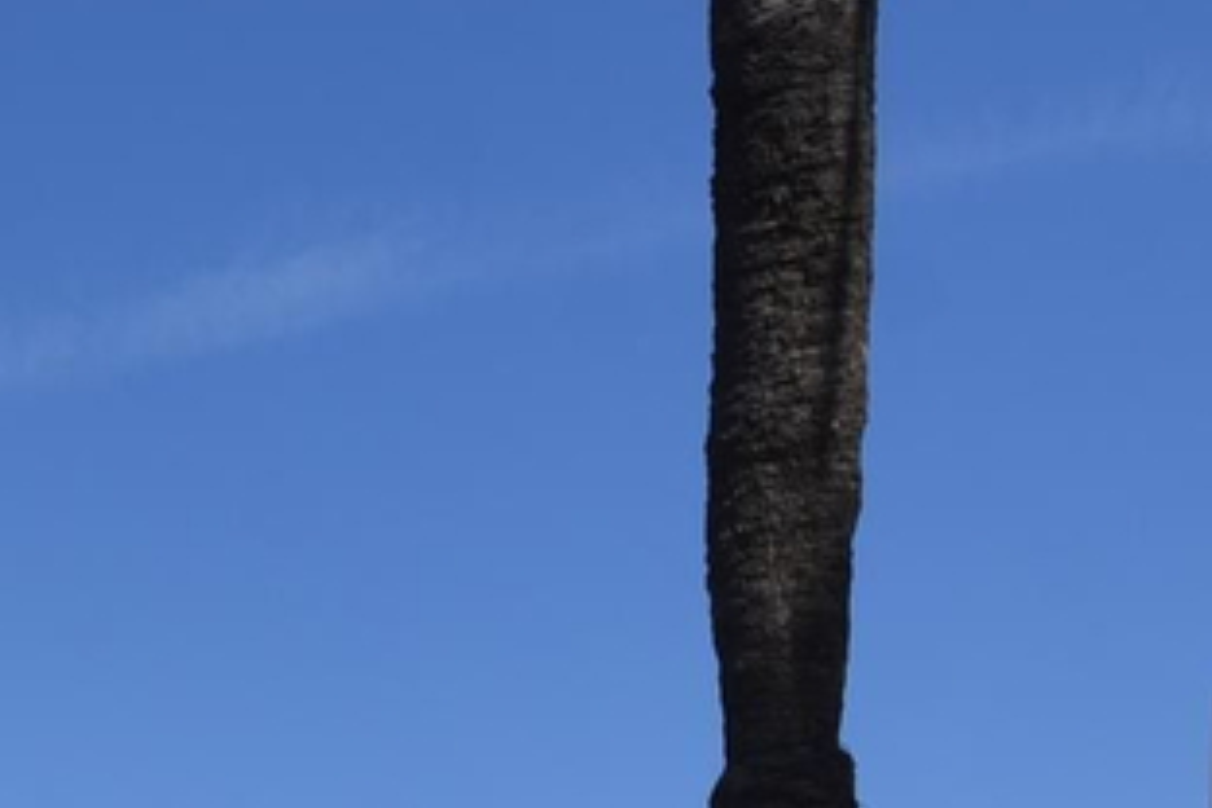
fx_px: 2760
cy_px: 2008
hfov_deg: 21.2
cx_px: -567
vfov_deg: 12.5
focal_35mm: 82
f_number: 5.6
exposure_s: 1/640
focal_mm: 16
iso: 100
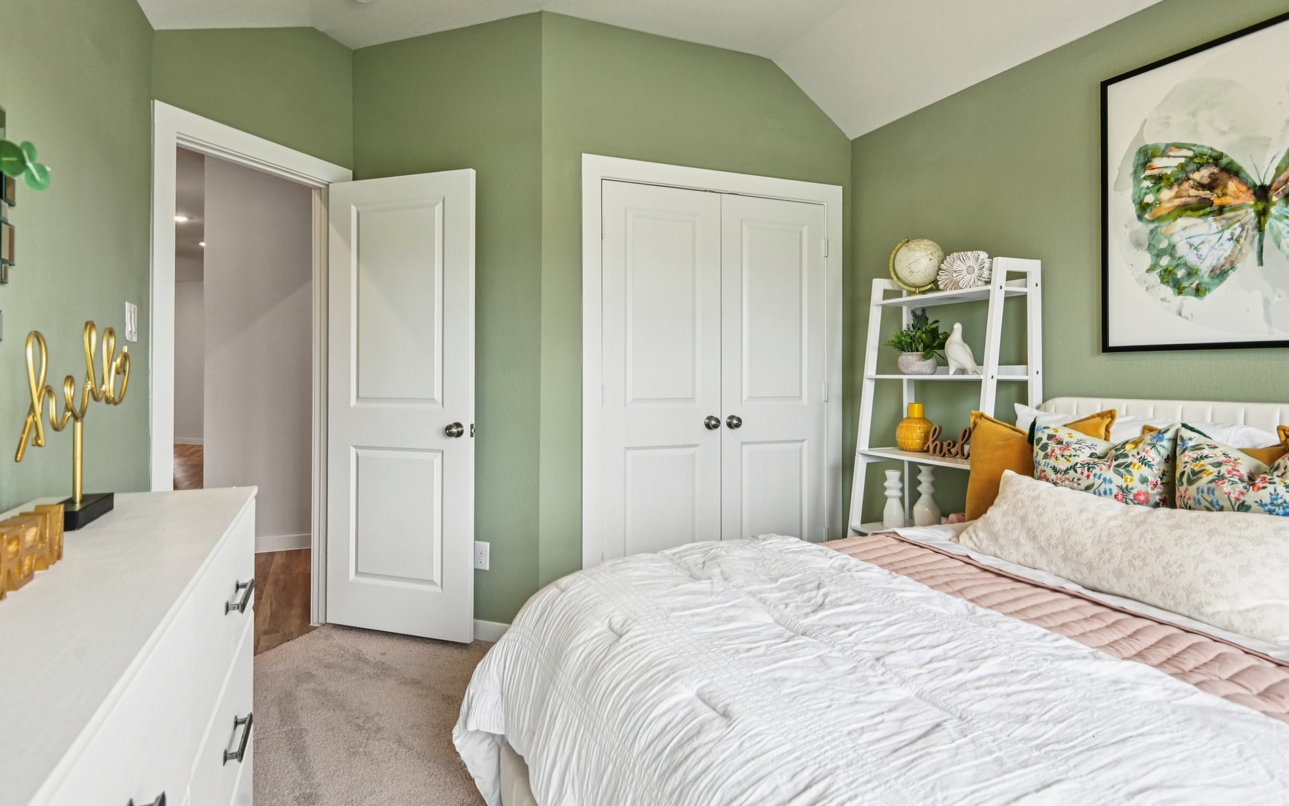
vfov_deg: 59.5
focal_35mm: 20
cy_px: 359
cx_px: 637
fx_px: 703
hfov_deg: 85.1
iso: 400
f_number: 8
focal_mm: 18
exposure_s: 1/60
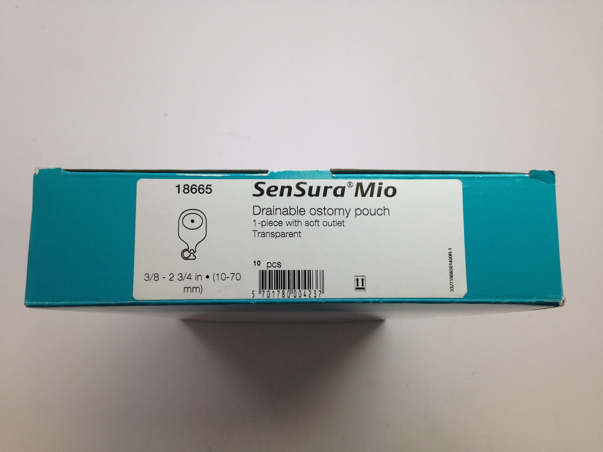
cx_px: 302
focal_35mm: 33
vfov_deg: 42.9
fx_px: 575
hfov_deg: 55.4
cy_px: 226
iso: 50
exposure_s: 1/60
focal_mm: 4.12
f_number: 2.4
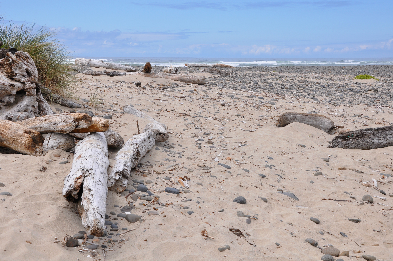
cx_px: 190
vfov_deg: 26.9
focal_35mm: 50
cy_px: 130
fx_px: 545
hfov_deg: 39.6
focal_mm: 32
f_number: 10
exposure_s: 1/400
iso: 200
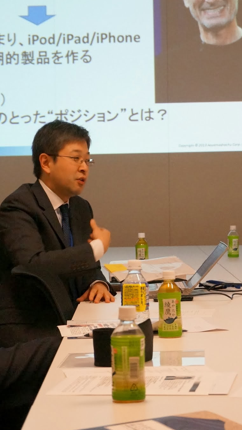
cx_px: 163
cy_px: 216
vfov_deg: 21.4
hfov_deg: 12.1
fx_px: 1141
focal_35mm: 100
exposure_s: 1/125
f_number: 5.6
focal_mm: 42
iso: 3200
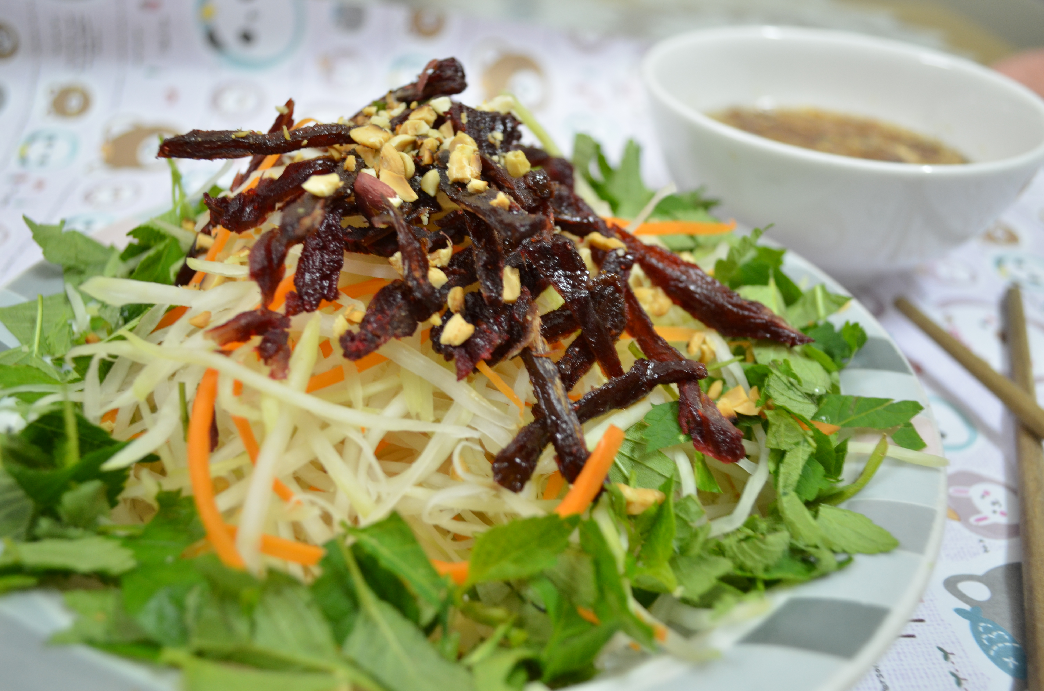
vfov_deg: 39.8
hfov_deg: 57.3
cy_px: 346
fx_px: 955
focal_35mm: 33
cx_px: 522
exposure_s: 1/6
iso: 400
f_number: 4
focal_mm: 22
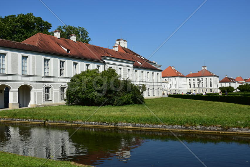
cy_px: 84
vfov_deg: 35.9
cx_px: 123
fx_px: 257
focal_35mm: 37
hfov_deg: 51.9
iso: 100
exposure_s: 1/250
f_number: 9
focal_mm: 24
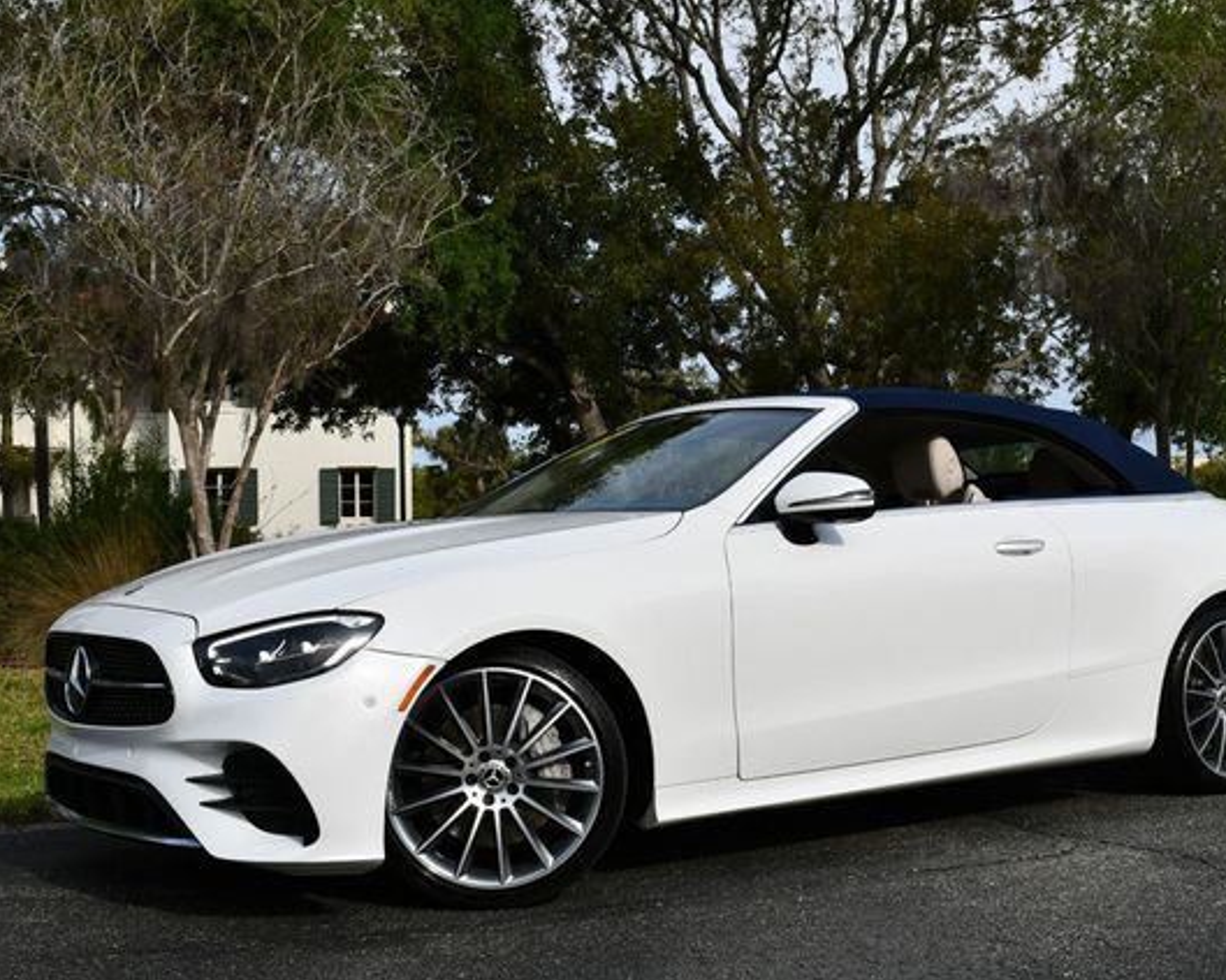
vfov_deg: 30.2
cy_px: 493
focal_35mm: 50
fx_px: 1814
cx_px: 681
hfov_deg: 37.3
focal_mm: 22
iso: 100
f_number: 9
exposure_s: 1/320
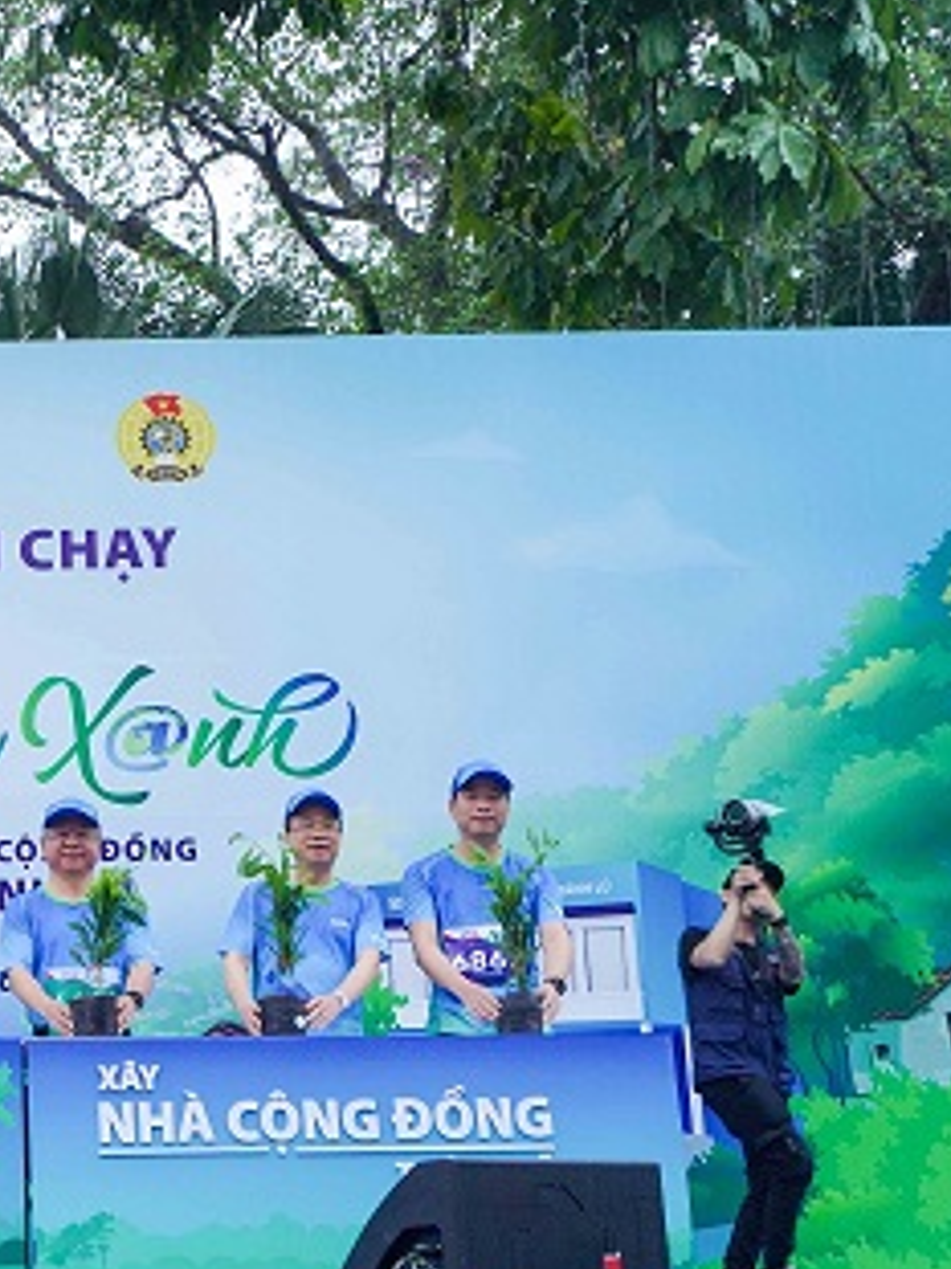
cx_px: -159
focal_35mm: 65
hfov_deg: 21.2
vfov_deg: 29.7
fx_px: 2383
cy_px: 767
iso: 1600
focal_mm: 35
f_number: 4
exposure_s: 1/125
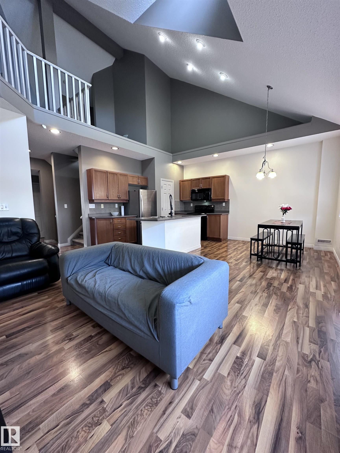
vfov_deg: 102.1
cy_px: 226
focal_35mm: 14
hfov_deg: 85.7
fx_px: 183
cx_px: 170
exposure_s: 1/60
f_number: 2.2
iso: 200
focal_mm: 2.22
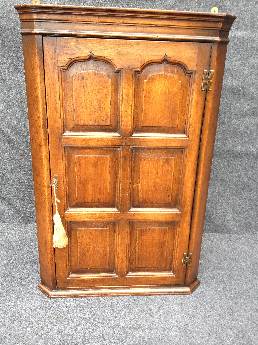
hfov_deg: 40.7
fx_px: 348
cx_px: 129
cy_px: 172
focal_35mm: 35
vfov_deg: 52.6
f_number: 2.4
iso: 80
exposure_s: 1/120
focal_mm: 4.28
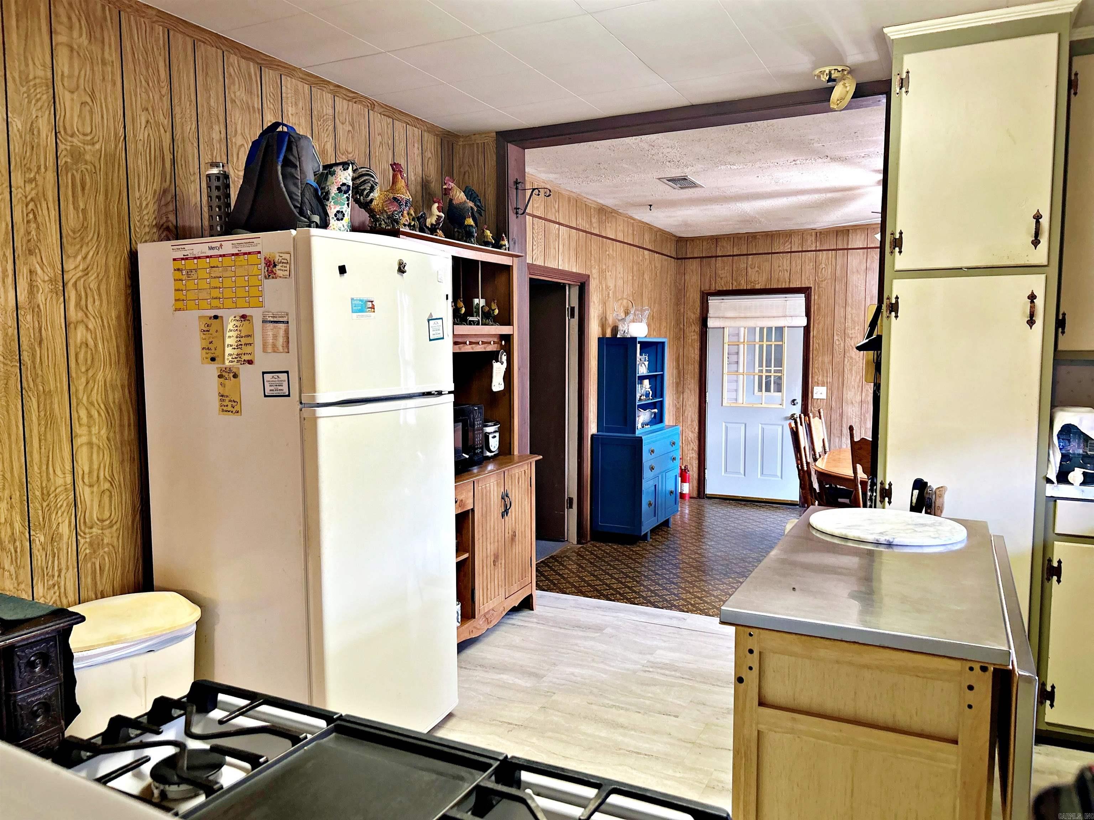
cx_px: 547
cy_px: 410
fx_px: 822
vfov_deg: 53.1
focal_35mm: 26
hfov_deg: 67.3
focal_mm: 5.7
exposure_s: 1/60
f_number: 1.5
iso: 200
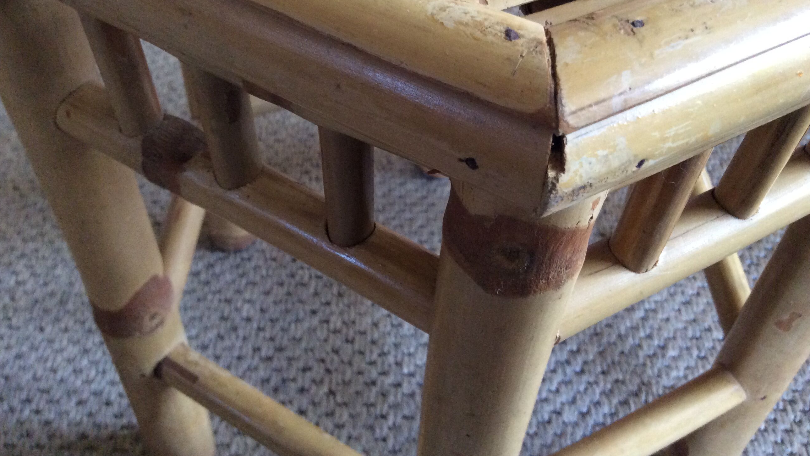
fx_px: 752
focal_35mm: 35
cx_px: 405
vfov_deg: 33.5
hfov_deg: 56.6
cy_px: 166
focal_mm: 3.3
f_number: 2.4
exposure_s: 1/25
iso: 250
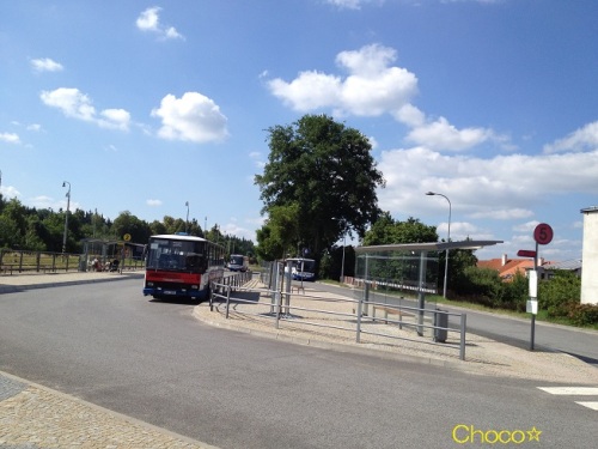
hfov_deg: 52.6
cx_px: 299
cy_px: 224
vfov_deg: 40.7
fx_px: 605
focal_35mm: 35
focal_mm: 4.28
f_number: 2.4
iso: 64
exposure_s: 1/2045
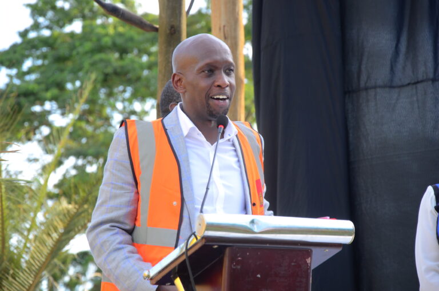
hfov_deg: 13.1
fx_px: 1917
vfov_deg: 8.7
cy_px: 146
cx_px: 220
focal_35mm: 158
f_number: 6.3
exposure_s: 1/160
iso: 250
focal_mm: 105
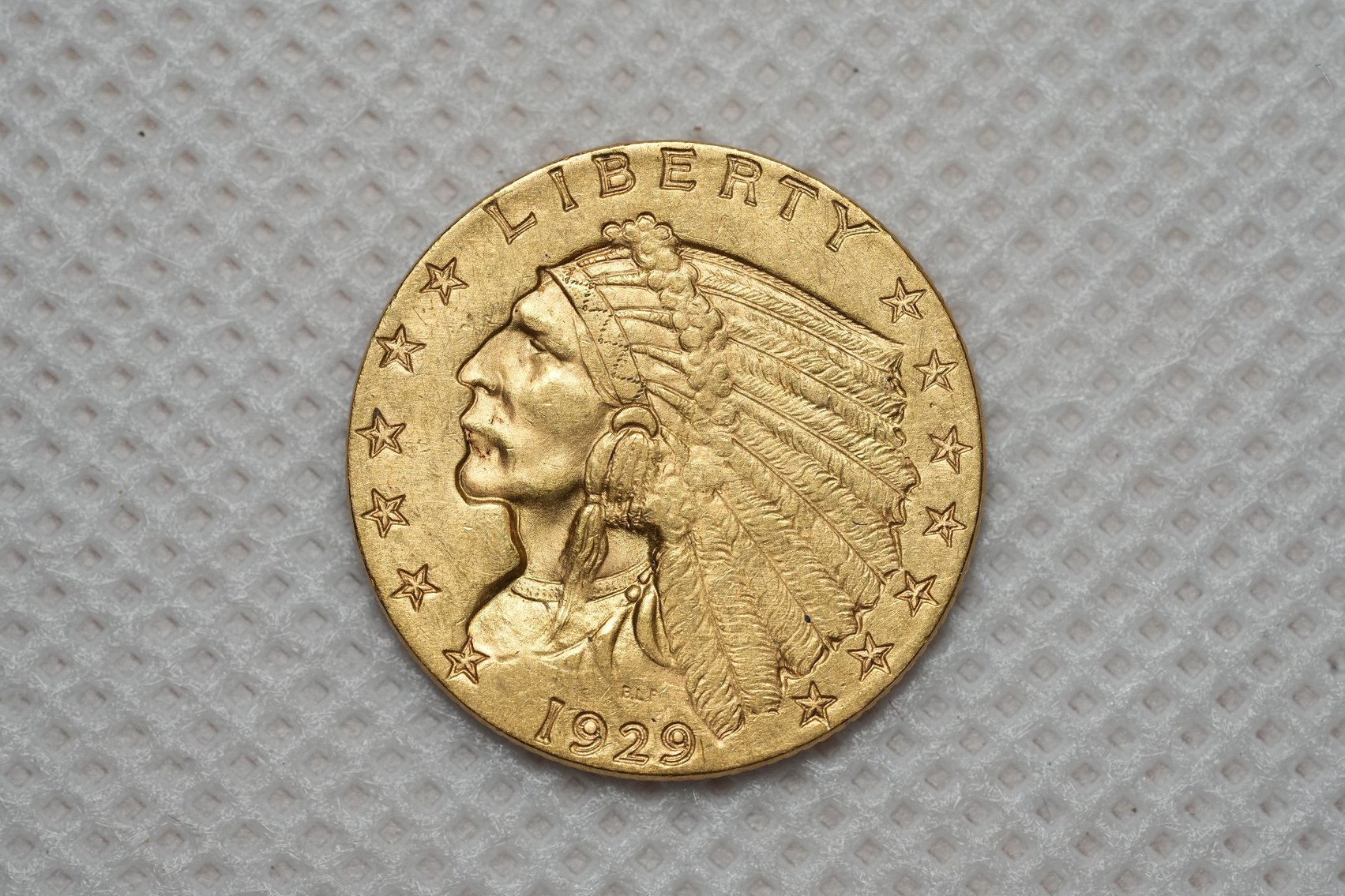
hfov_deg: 19.5
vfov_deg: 13.0
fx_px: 3922
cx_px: 672
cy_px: 448
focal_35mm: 105
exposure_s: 1/250
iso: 1250
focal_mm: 105
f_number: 5.6
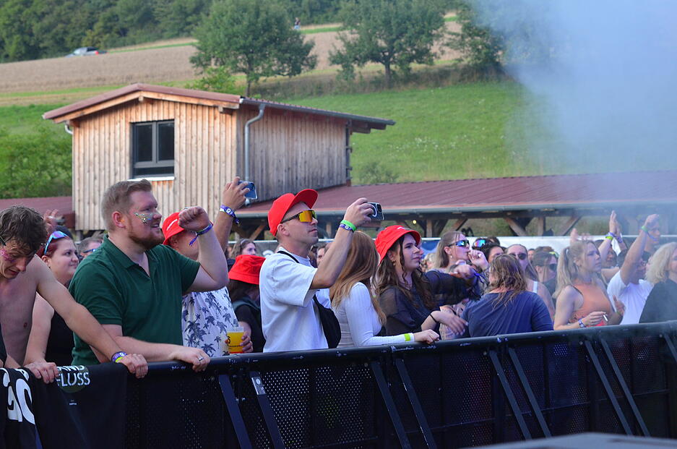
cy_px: 224
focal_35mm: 72
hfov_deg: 28.1
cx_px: 338
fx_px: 1351
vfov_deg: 18.9
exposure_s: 1/60
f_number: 4
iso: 800
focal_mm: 48
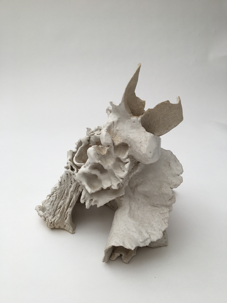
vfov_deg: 61.7
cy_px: 152
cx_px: 114
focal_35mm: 29
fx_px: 254
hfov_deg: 48.2
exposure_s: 1/124
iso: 25
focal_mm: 4.15
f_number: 2.2
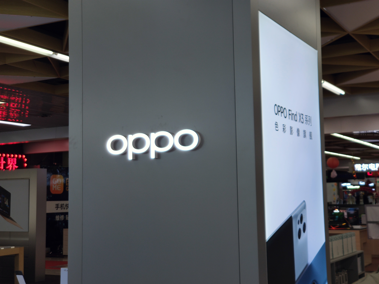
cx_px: 190
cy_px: 142
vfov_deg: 28.6
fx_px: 558
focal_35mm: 51
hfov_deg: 37.5
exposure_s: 1/100
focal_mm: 6.22
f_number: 2.2
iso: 112
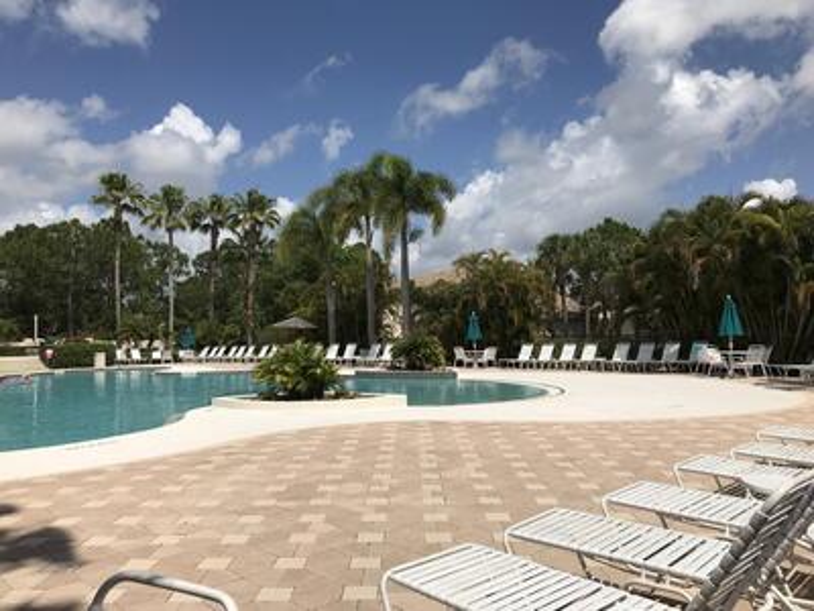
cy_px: 306
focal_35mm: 28
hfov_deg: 63.4
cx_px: 407
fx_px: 658
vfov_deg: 49.7
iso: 25
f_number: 1.8
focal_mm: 3.99
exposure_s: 1/7407
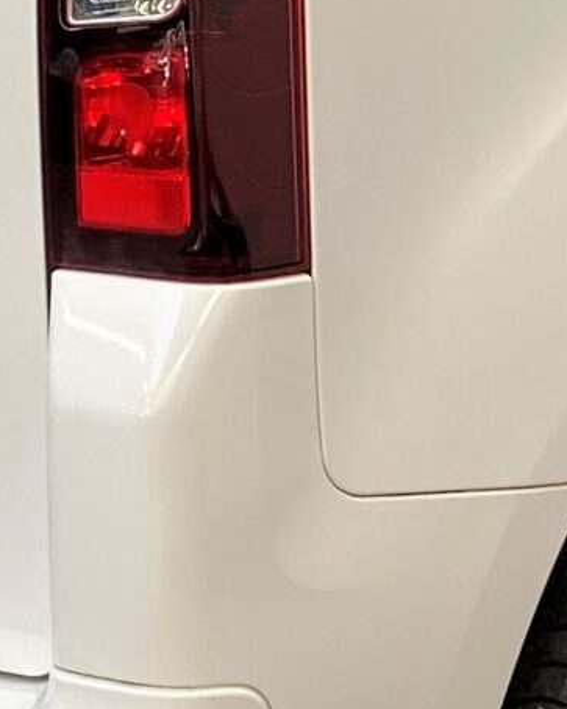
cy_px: -36
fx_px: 3001
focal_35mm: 143
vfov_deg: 13.3
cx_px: 522
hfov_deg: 10.7
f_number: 1.8
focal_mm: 4.25
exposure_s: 1/100
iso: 50
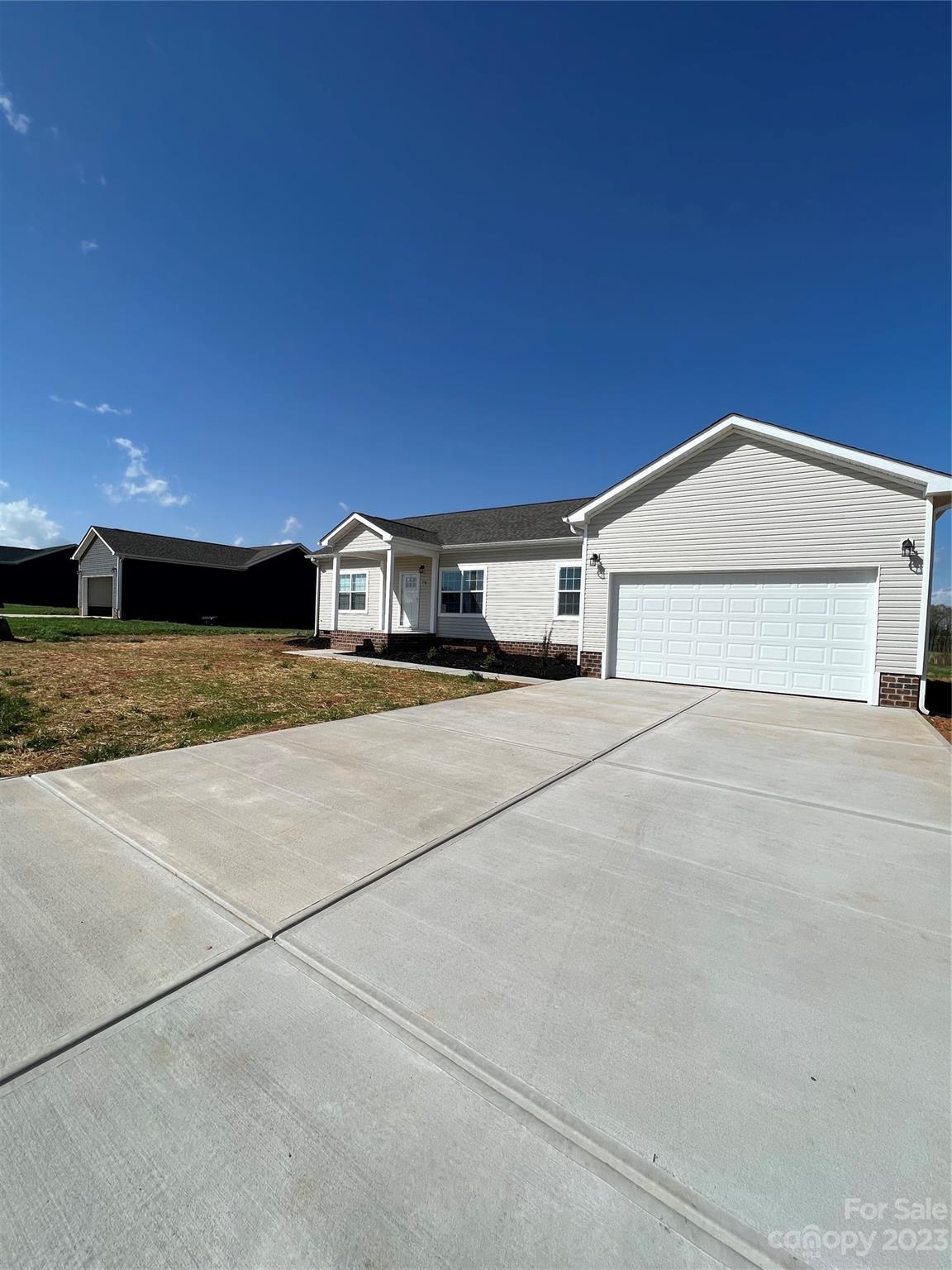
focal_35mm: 13
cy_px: 635
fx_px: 477
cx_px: 476
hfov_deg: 89.9
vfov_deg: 106.2
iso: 40
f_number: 1.8
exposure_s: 1/4219
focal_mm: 1.57
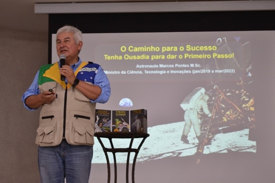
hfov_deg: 27.0
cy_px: 92
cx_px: 138
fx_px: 573
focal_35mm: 75
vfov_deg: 18.2
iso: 400
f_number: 5.6
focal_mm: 50
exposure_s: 1/15
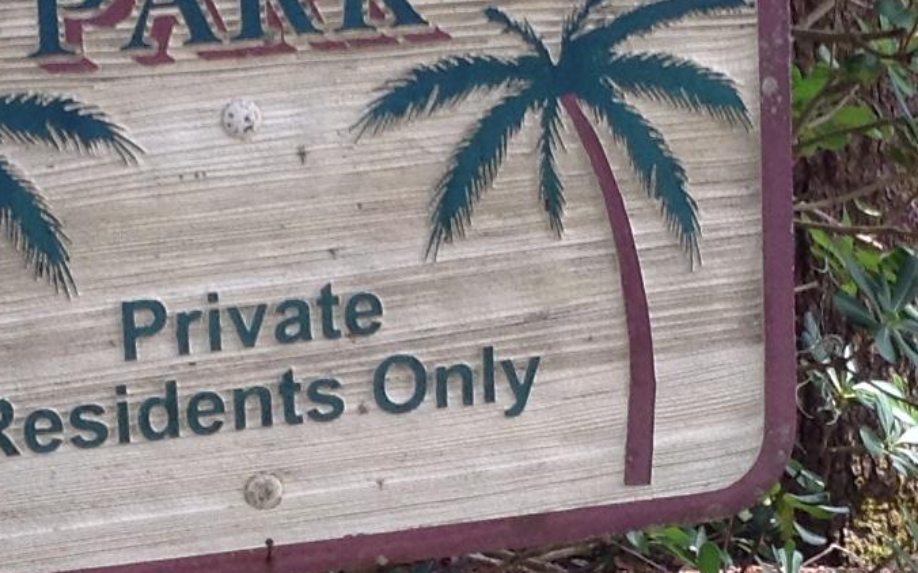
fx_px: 3351
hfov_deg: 15.6
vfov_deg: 9.8
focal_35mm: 134
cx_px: 352
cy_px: 350
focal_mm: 3.3
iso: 40
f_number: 2.4
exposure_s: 1/60
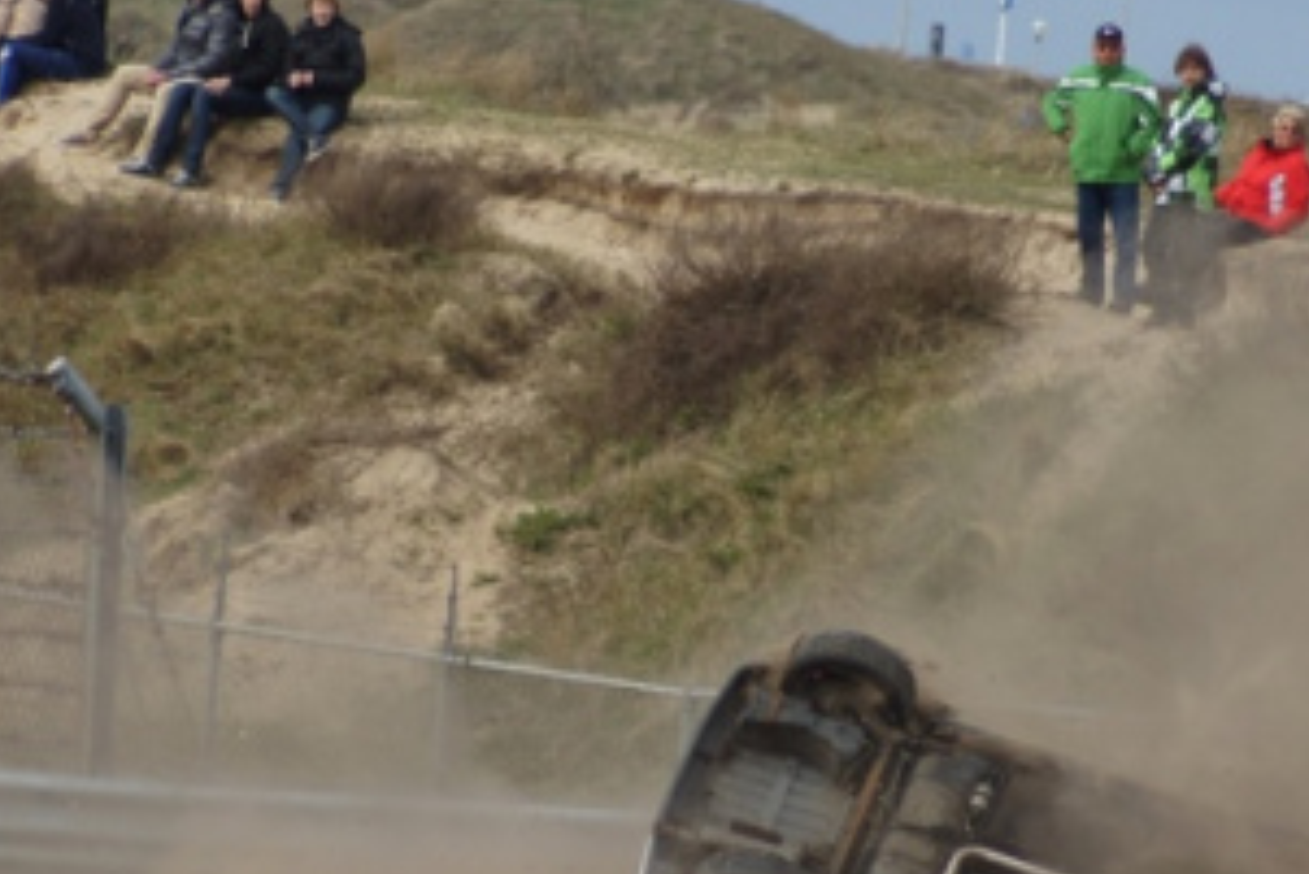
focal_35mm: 573
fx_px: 20844
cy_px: 817
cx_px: 959
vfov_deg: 2.4
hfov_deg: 3.6
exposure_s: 1/500
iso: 100
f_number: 5.6
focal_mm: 180
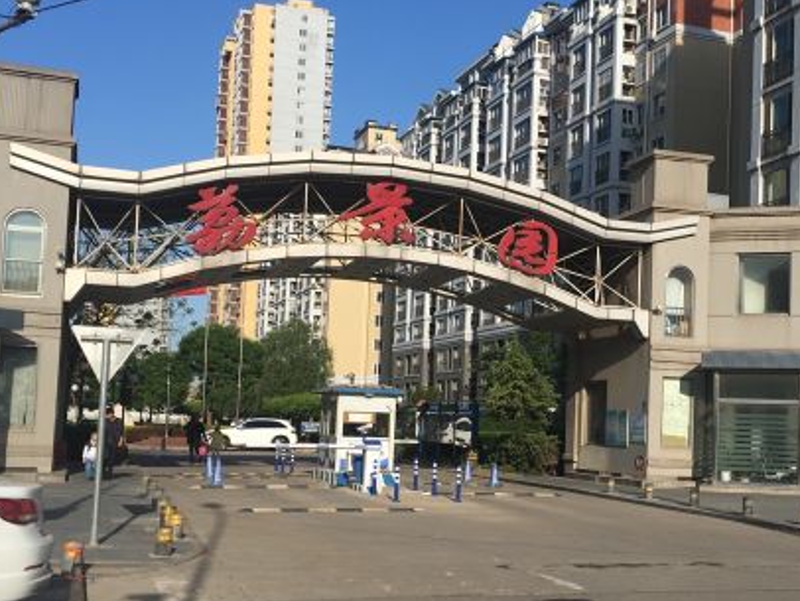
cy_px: 342
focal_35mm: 50
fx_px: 1156
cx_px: 522
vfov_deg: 29.1
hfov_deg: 37.8
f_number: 2.2
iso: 25
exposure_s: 1/1832
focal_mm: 4.15
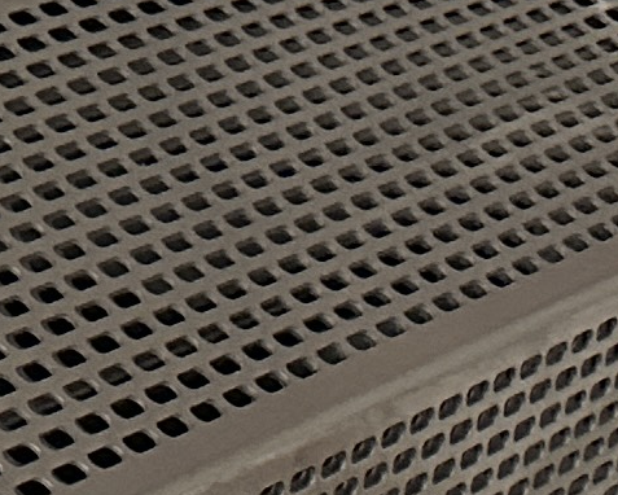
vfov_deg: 7.7
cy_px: -236
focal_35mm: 198
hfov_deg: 7.8
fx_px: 3623
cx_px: -1521
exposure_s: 1/50
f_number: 1.78
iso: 500
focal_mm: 6.86
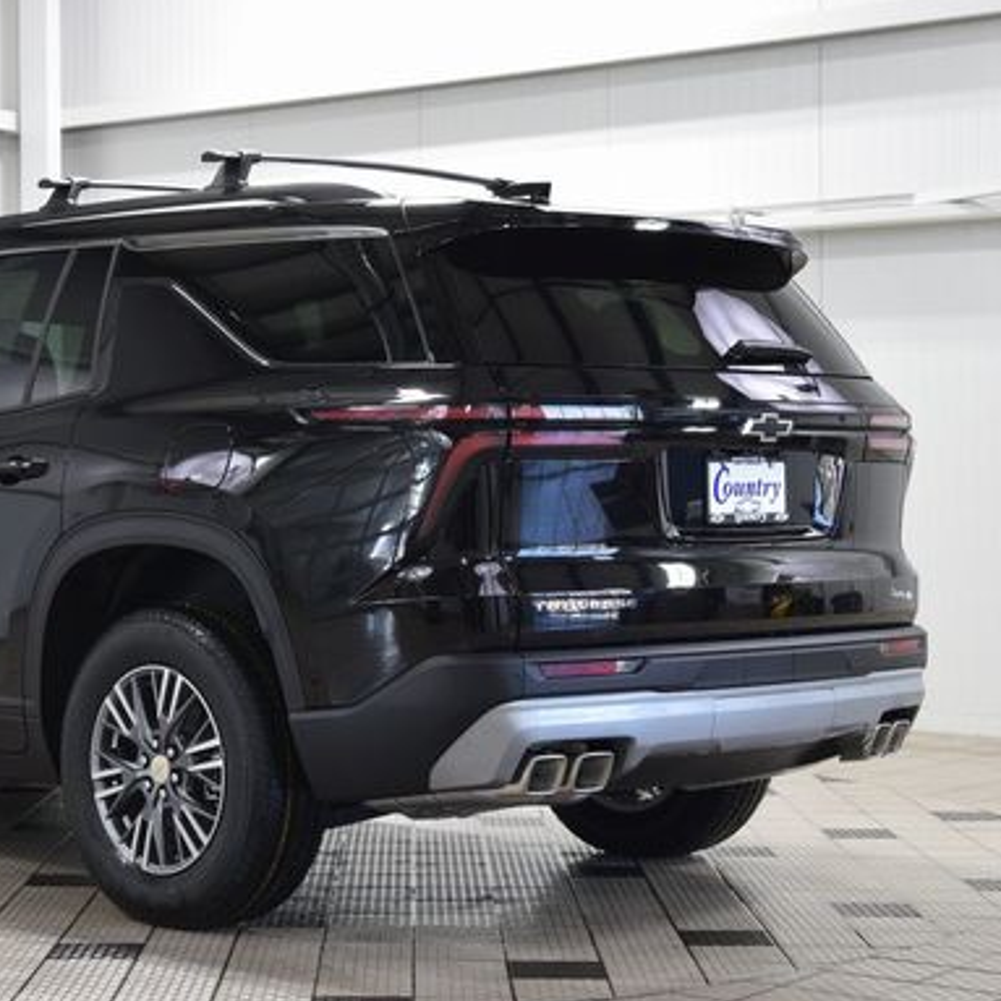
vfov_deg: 21.4
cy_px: 521
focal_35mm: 81
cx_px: 227
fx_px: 2650
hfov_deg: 21.2
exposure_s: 1/15
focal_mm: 38
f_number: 6.3
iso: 640
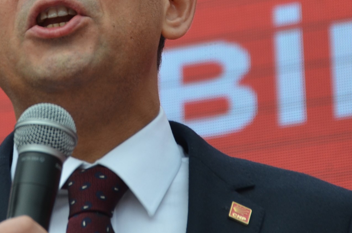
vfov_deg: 2.3
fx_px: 5933
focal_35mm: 608
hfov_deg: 3.4
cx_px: 82
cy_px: -38
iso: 320
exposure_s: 1/500
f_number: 5.6
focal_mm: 140
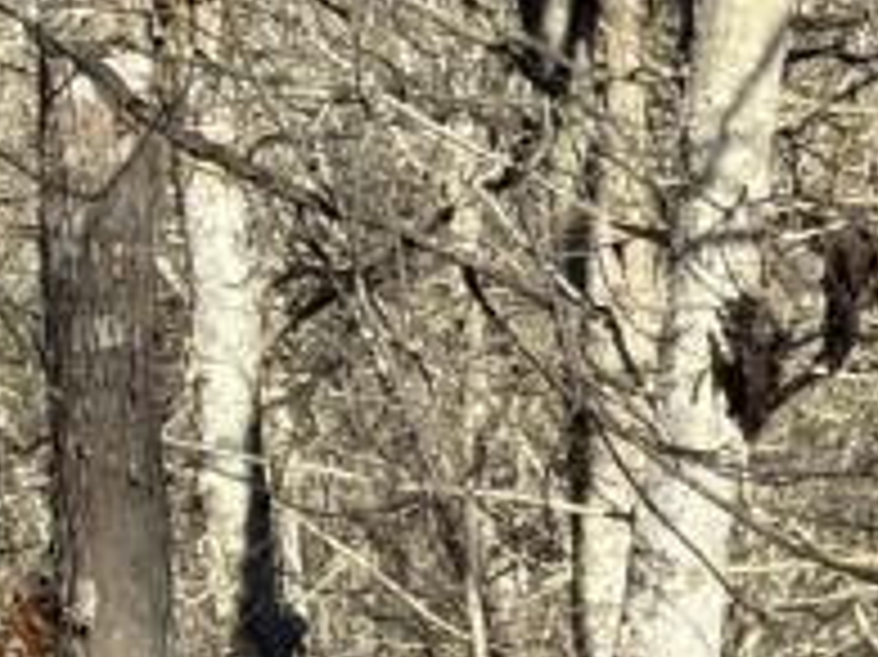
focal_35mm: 738
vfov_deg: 2.0
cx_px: 2364
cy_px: -99
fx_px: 18707
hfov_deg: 2.7
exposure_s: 1/638
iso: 32
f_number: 2.8
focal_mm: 16.89
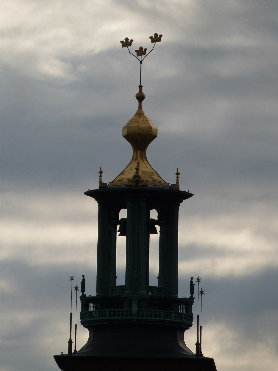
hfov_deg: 2.5
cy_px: 186
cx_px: 139
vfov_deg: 3.3
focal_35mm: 599
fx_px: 6414
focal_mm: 107.9
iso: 100
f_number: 5.6
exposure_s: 1/1000
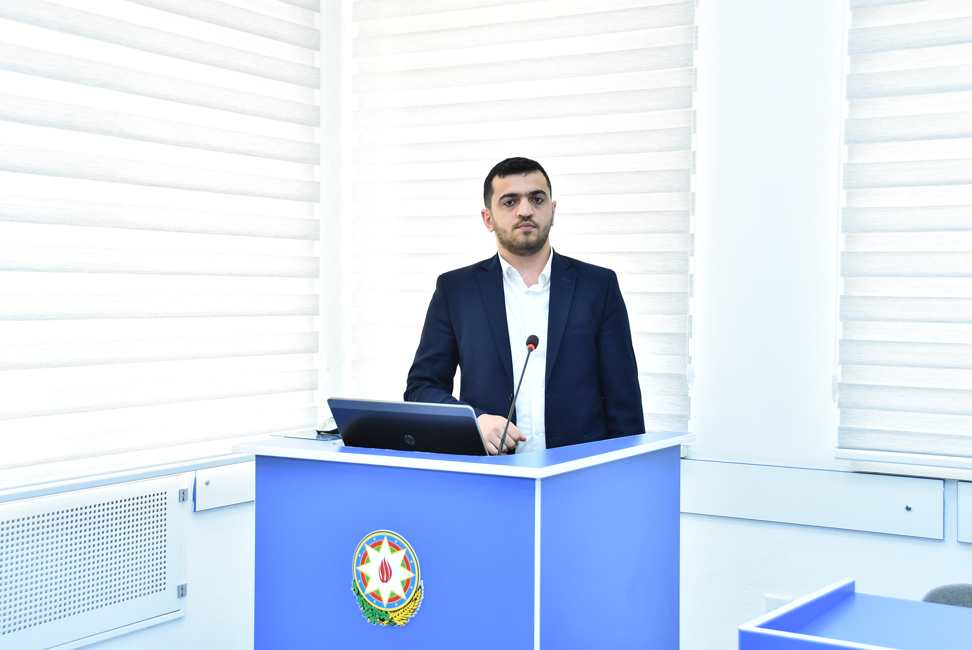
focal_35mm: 48
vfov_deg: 28.1
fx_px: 1297
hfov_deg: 41.1
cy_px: 325
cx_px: 486
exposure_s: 1/60
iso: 1000
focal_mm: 32
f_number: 5
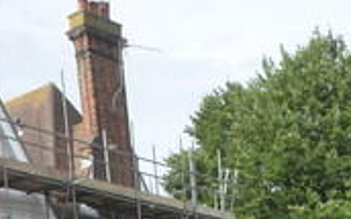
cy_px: 573
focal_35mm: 91
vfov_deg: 11.2
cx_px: 304
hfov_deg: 22.4
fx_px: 869
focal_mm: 10
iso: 160
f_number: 8
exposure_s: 1/250
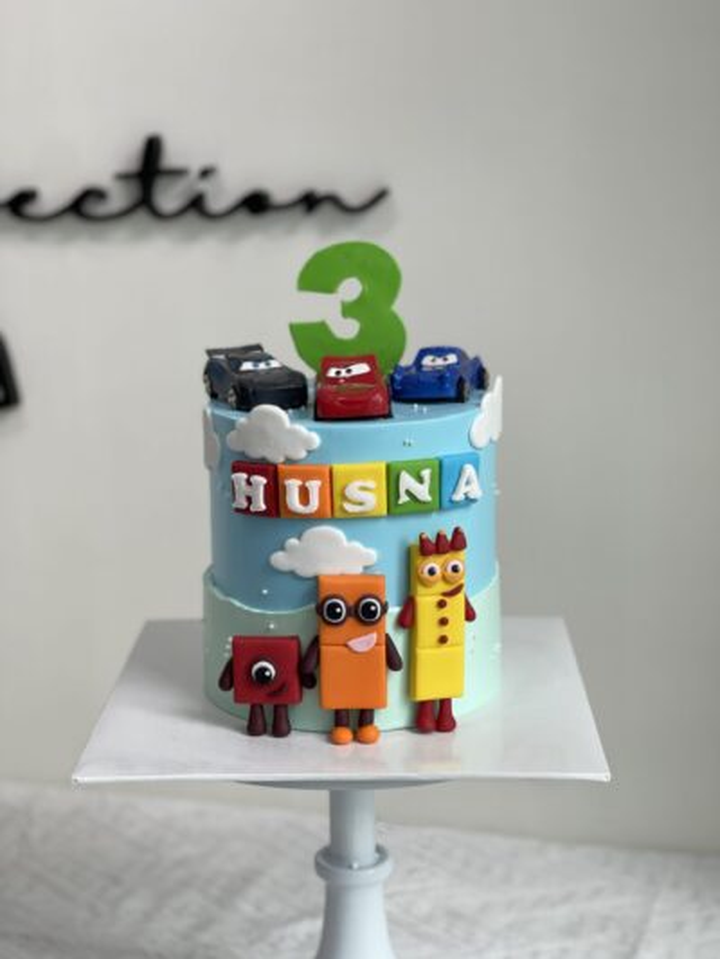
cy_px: 480
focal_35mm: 64
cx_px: 360
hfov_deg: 22.9
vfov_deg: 30.3
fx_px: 1774
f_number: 2.2
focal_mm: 7.5
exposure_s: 1/121
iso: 50
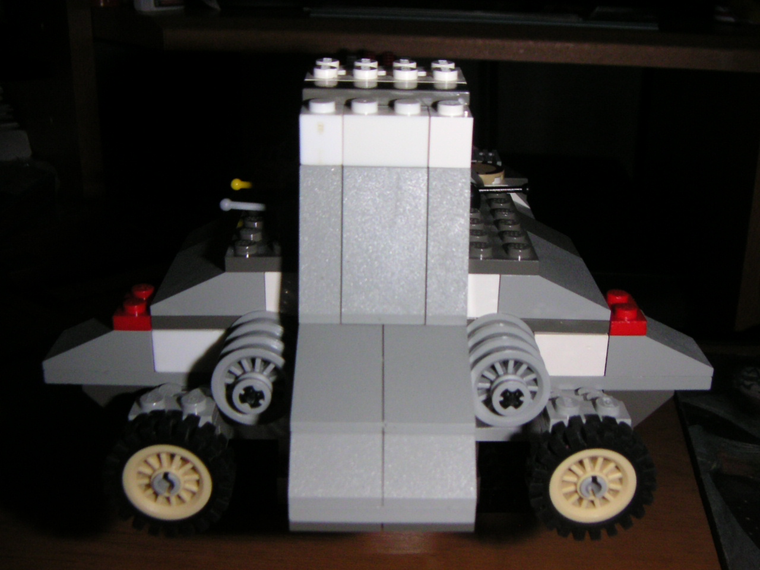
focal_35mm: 43
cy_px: 285
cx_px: 380
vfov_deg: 33.6
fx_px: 944
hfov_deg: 43.9
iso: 200
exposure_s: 1/45
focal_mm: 5.7
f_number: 6.7
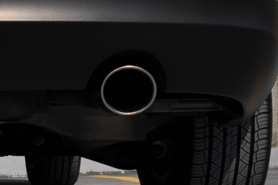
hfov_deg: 14.2
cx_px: -93
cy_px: -97
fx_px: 1064
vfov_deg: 9.6
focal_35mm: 138
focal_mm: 22
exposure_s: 1/500
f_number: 11
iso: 200
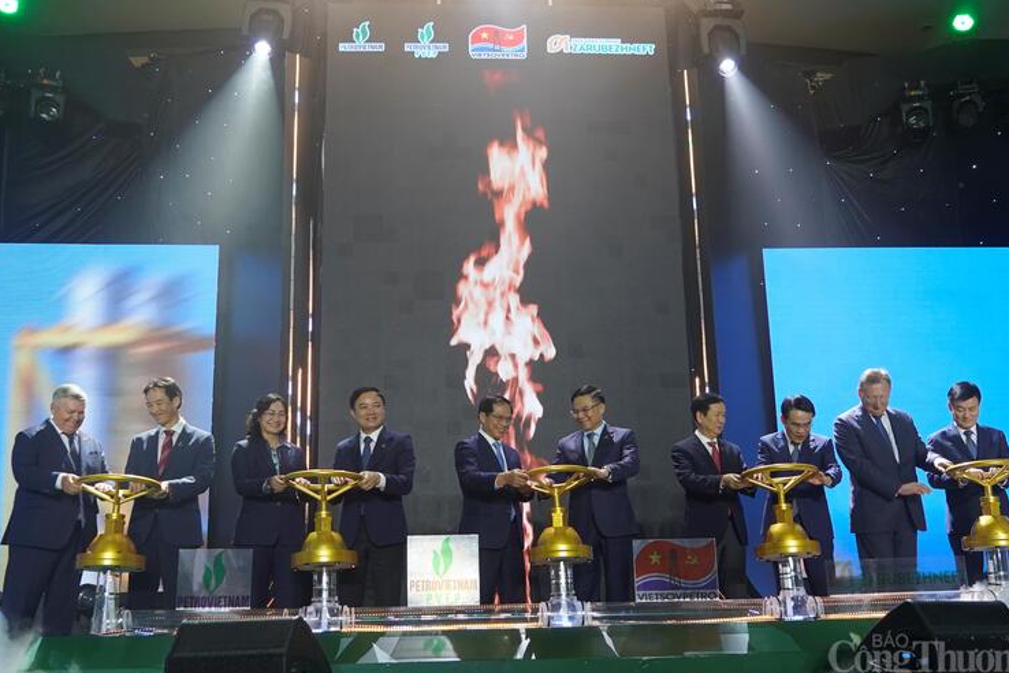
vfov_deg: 34.2
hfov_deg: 49.6
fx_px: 1093
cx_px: 509
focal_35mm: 39
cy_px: 336
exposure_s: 1/160
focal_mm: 24
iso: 800
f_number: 4
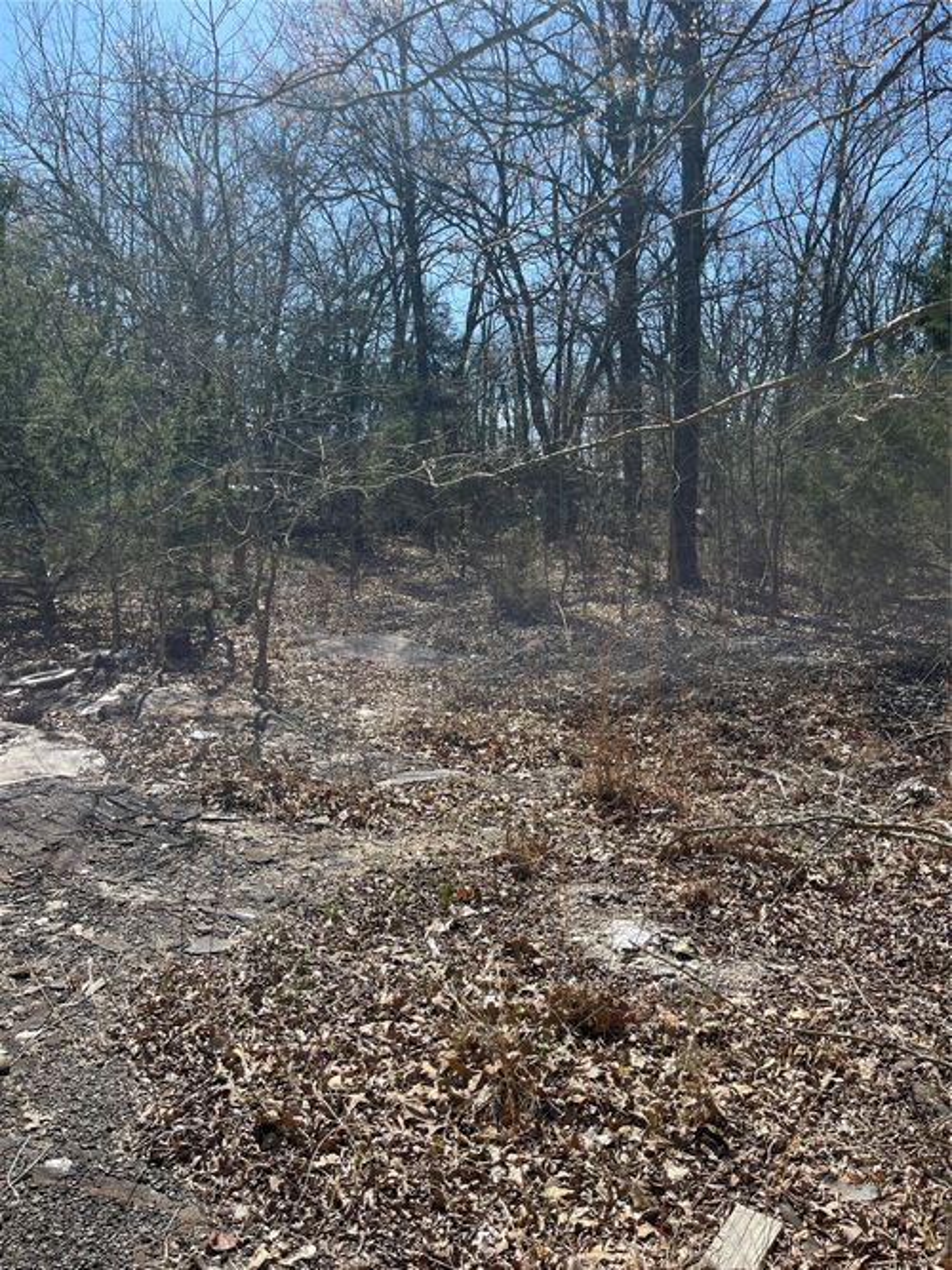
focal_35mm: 26
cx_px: 476
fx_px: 954
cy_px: 635
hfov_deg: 53.0
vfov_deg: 67.3
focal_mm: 5.1
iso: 50
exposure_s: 1/1862
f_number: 1.6
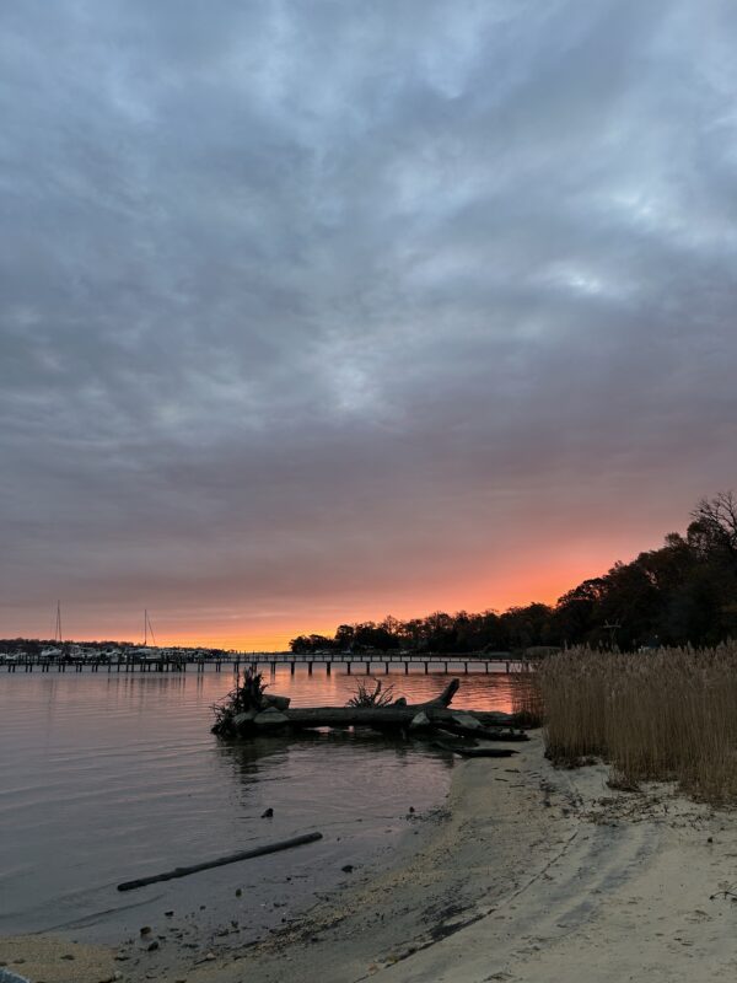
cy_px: 492
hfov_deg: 53.1
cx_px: 368
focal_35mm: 26
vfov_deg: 67.3
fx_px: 738
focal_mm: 5.7
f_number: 1.5
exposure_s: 1/121
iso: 50
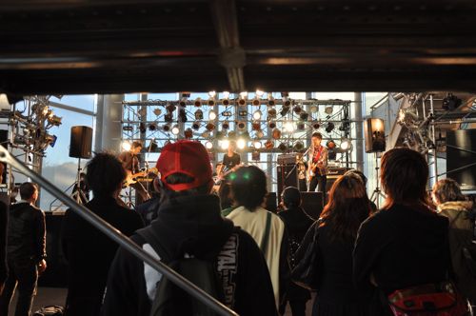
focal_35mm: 32
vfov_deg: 41.6
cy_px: 158
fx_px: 416
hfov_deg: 59.6
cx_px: 238
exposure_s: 1/50
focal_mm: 21
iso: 400
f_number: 3.8
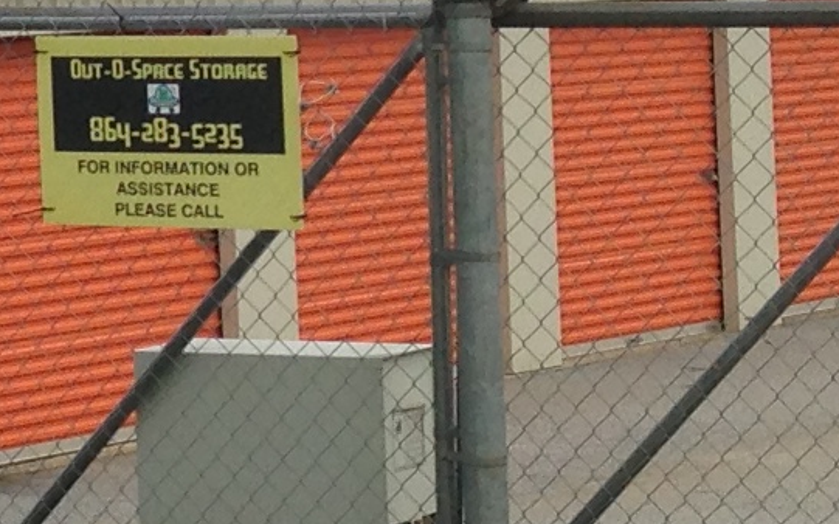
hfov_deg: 9.6
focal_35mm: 211
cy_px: -171
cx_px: -450
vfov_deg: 6.2
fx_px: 4824
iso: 50
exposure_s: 1/1595
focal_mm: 4.13
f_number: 2.4
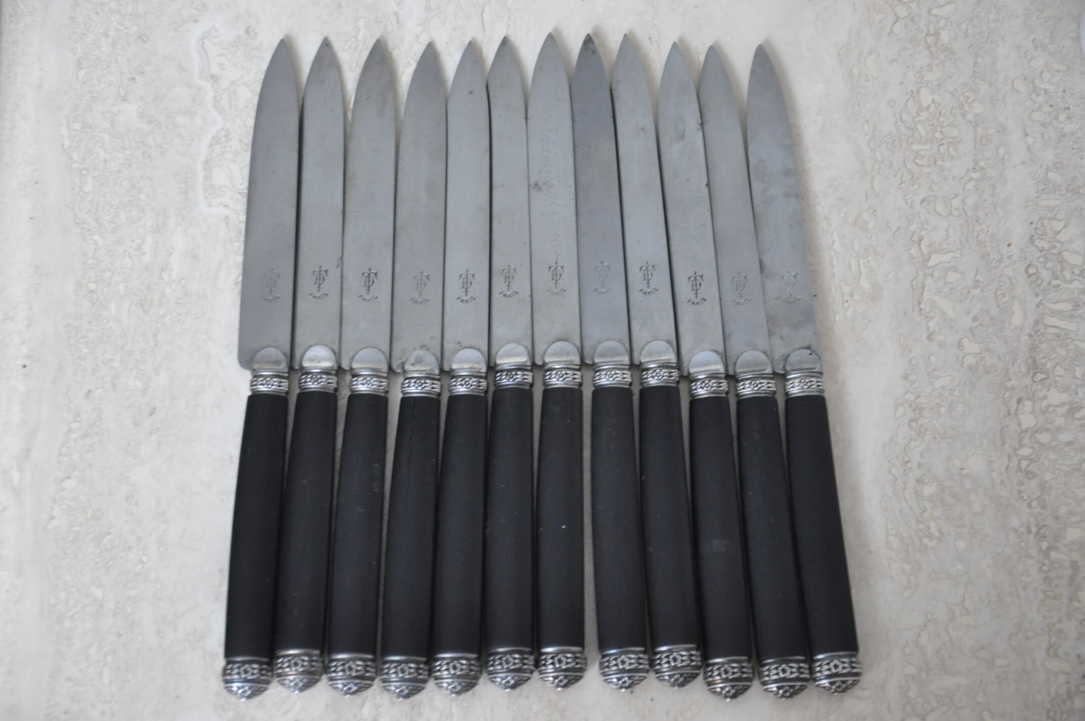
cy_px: 360
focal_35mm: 112
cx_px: 542
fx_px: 3386
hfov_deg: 18.2
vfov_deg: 12.1
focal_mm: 75
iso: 1600
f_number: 5.3
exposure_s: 1/13
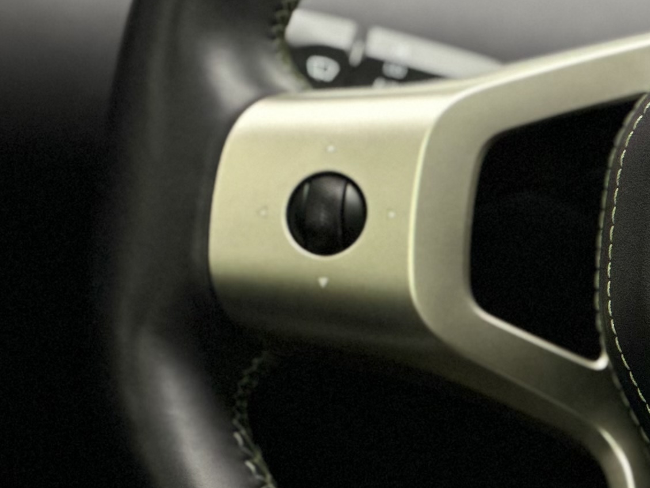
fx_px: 5164
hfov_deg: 7.1
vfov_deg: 5.4
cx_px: 847
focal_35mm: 275
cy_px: 251
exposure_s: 1/38
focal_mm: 9
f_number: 2.8
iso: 160
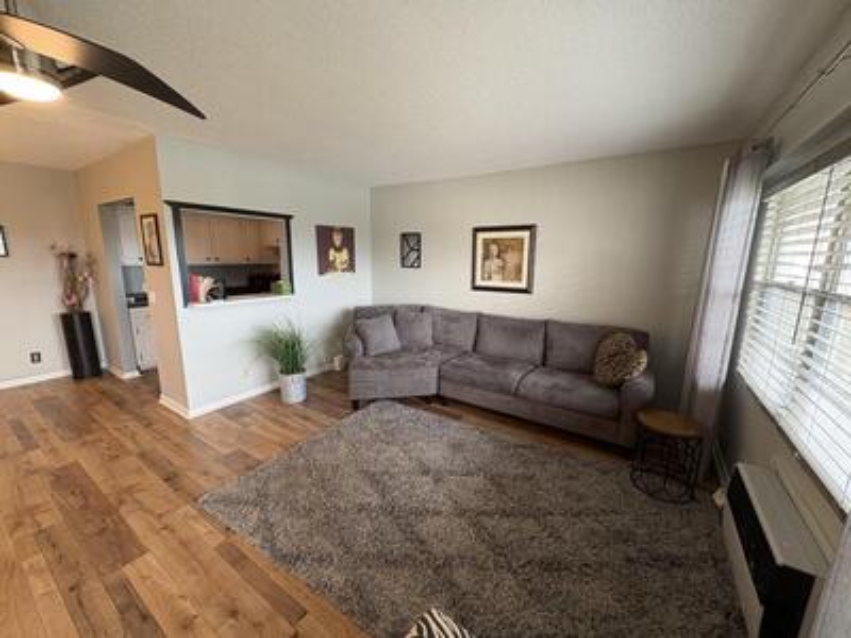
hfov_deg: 102.1
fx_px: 344
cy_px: 319
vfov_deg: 85.7
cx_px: 426
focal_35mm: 14
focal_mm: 2.22
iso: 200
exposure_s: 1/60
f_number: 2.2
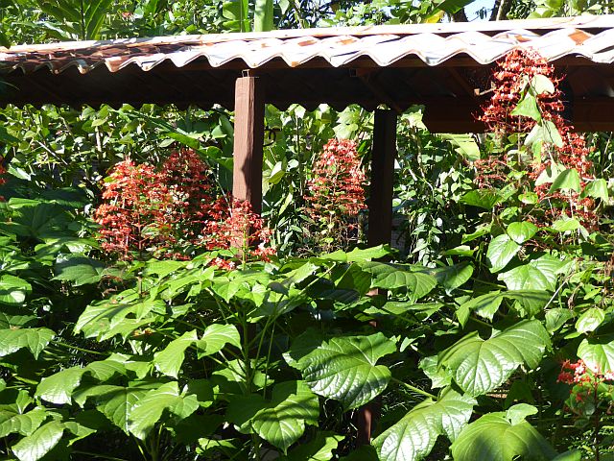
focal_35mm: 53
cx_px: 307
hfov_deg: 36.2
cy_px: 230
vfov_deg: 27.5
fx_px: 940
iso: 100
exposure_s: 1/160
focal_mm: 9
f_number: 4.1
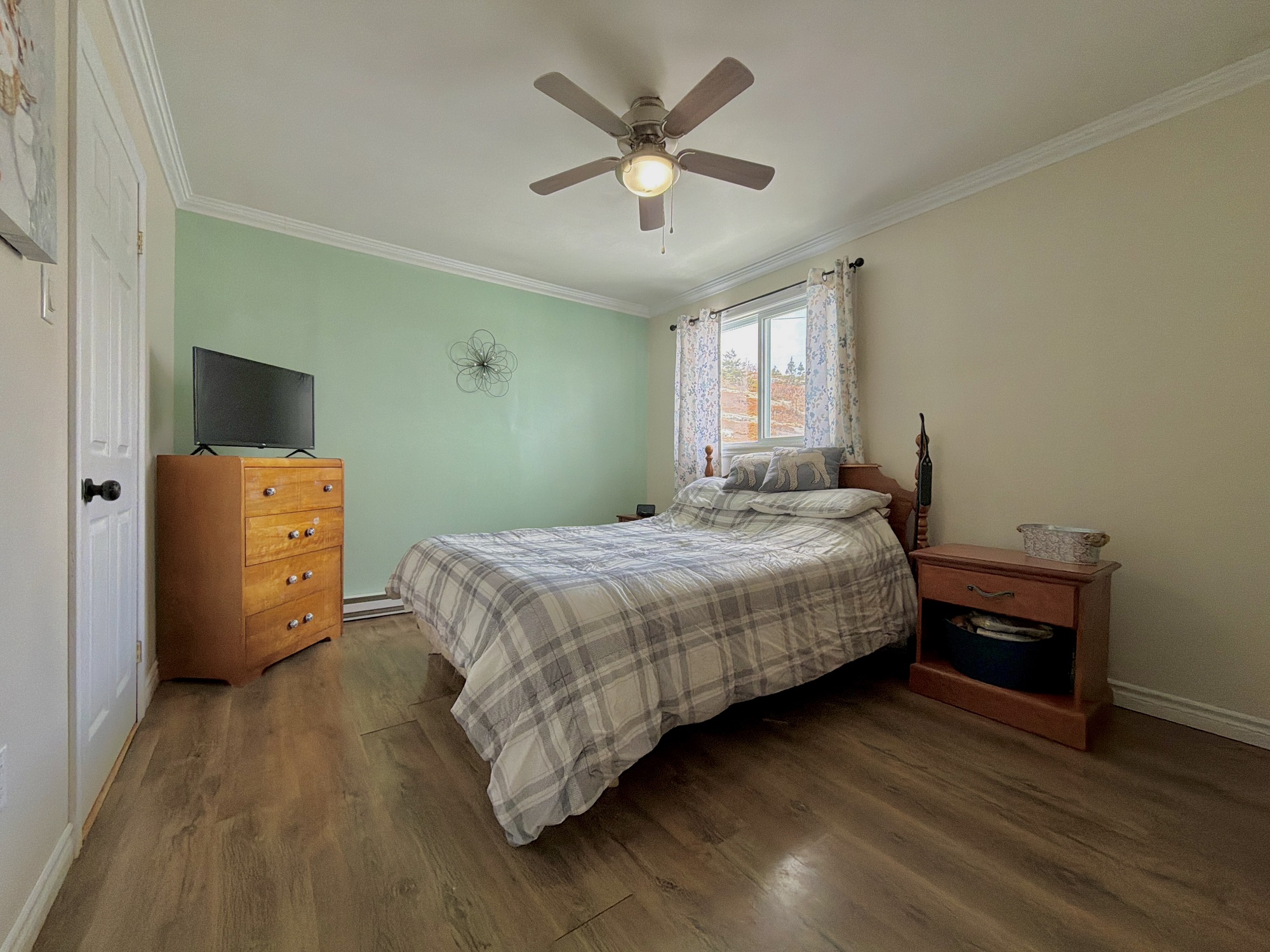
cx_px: 635
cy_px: 476
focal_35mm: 14
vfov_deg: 85.7
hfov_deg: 102.1
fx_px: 514
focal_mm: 2.22
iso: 100
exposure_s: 1/121
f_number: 2.2
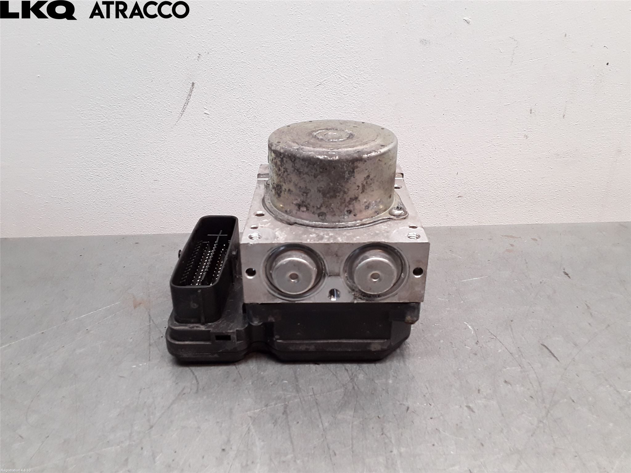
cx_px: 316
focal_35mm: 28
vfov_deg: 49.7
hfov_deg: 63.4
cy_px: 236
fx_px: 510
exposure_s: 1/107
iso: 100
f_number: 1.9
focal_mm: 2.91
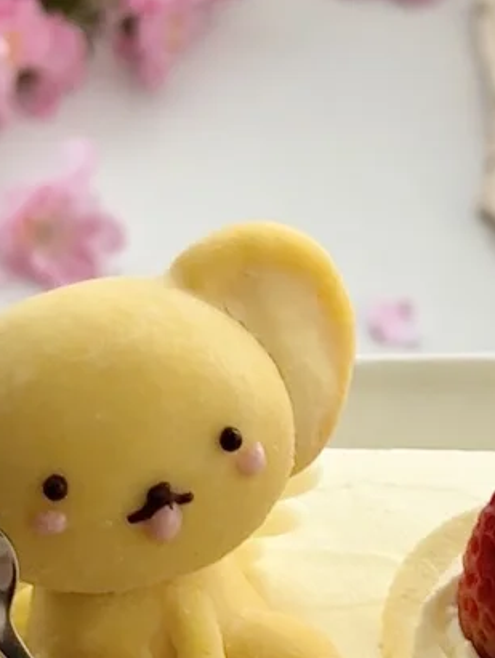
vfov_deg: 11.7
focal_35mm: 168
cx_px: 458
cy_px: 583
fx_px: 3198
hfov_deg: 8.8
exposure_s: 1/110
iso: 100
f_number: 1.78
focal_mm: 6.76
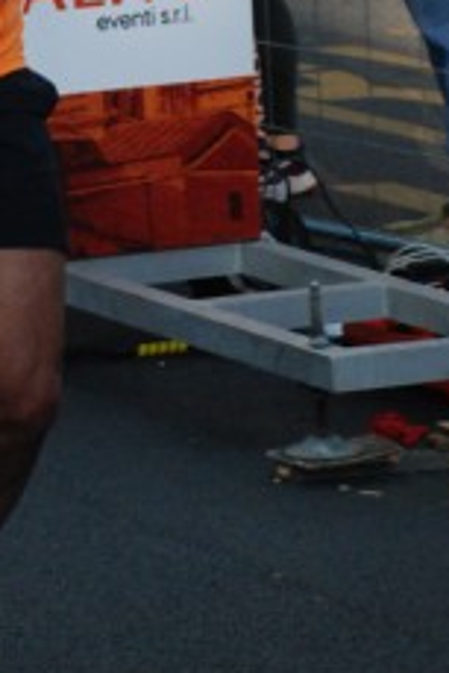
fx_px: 5155
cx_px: -43
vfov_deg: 7.4
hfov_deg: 5.0
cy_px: -126
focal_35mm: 276
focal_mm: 70
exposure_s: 1/320
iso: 1000
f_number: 5.6
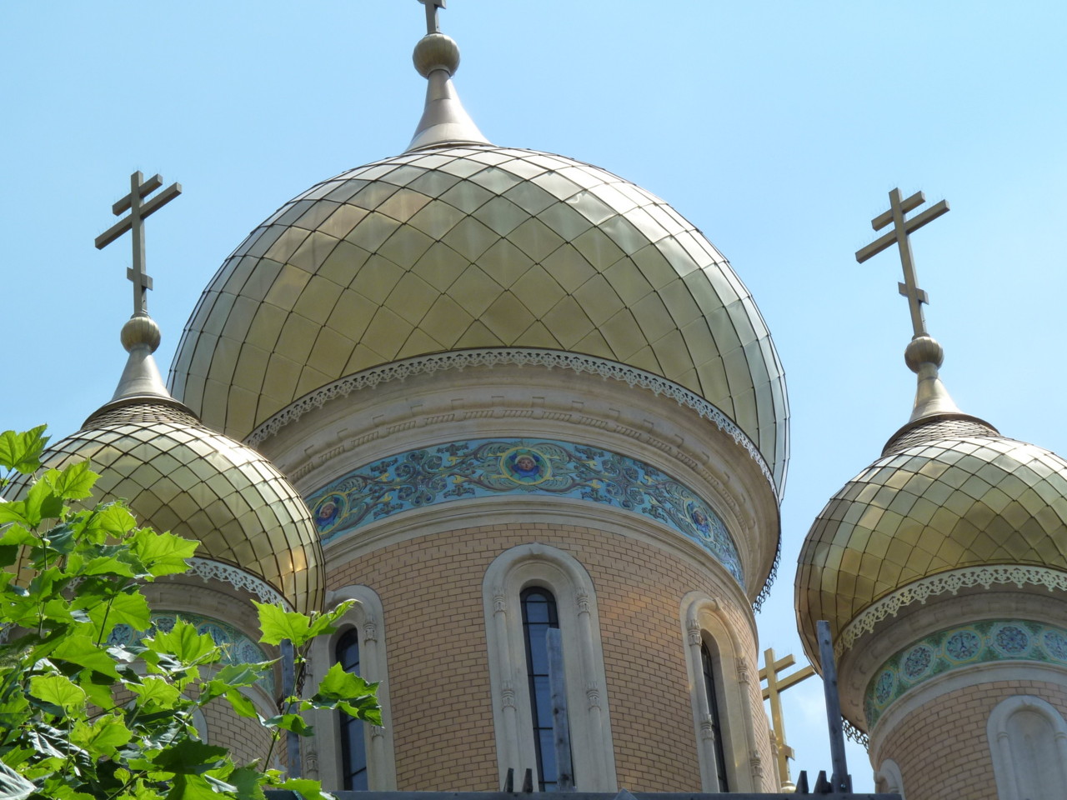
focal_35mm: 134
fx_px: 4130
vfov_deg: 11.1
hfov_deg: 14.7
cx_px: 534
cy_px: 400
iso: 125
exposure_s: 1/500
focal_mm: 23.7
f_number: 5.6
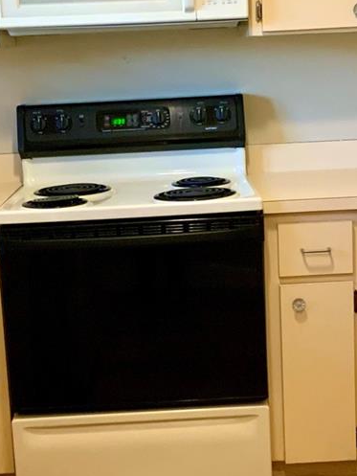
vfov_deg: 27.8
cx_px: 181
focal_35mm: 70
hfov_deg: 21.0
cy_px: 242
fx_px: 962
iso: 200
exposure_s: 1/60
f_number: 1.8
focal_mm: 3
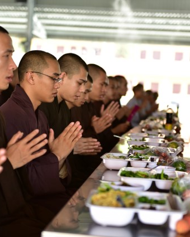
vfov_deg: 19.4
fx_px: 696
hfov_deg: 15.5
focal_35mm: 99
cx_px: 65
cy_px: 118
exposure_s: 1/80
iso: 160
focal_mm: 70
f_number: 2.8
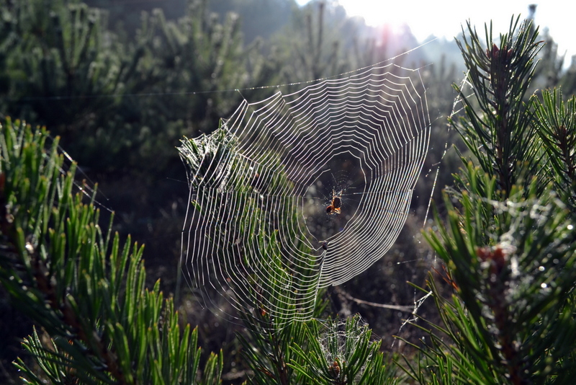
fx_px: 576
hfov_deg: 53.1
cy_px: 192
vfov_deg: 36.9
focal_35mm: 36
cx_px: 288
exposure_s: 1/125
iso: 100
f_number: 8
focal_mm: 24
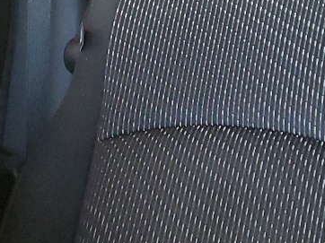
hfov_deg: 14.7
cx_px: 610
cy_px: 139
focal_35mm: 115
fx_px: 1079
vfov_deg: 12.9
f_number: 1.5
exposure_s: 1/30
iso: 282
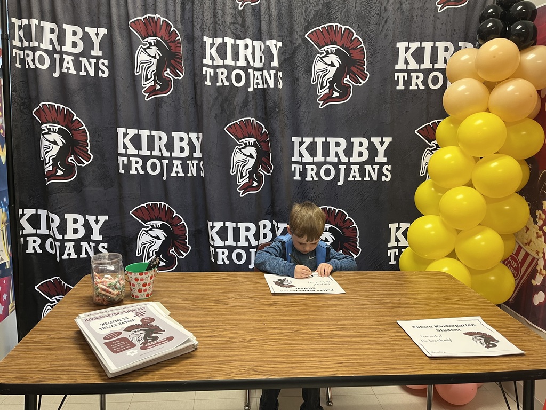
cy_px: 205
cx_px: 273
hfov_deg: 67.3
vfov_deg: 53.1
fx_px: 410
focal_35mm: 26
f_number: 1.6
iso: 160
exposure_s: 1/60
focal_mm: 5.1
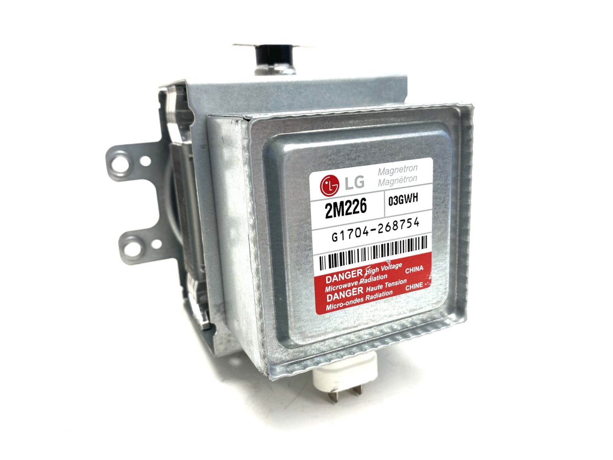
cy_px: 230
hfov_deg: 67.3
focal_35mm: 26
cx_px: 306
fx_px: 460
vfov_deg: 53.1
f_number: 1.8
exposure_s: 1/120
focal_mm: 4.25
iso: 40
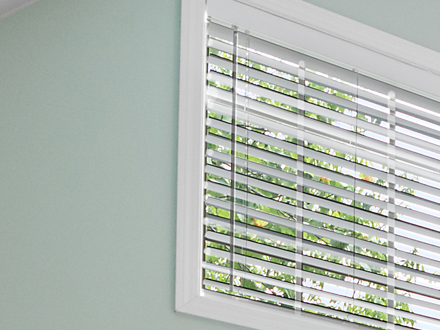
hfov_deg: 18.3
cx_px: 787
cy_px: 756
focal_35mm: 85
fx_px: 1080
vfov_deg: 13.5
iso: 200
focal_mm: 8
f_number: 5.6
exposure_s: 1/15
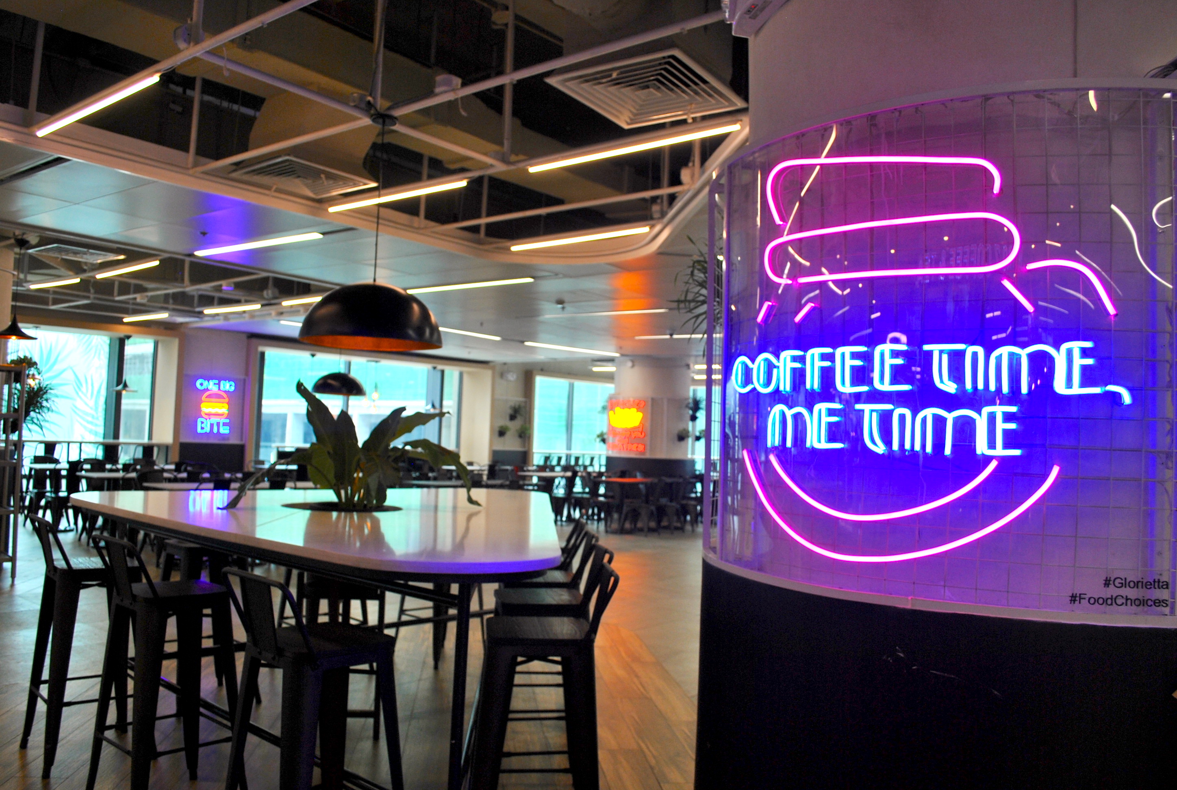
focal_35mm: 27
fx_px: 885
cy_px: 395
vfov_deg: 48.1
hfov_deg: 67.3
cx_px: 588
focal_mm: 18
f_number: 4.5
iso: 200
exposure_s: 1/80
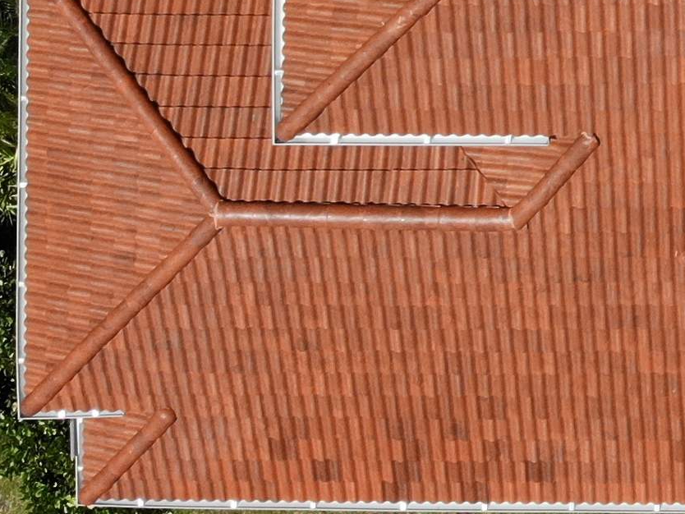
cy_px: -452
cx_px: 1046
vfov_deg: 11.7
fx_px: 2296
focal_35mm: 116
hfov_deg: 15.6
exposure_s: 1/1440
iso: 100
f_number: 2.8
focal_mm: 4.5
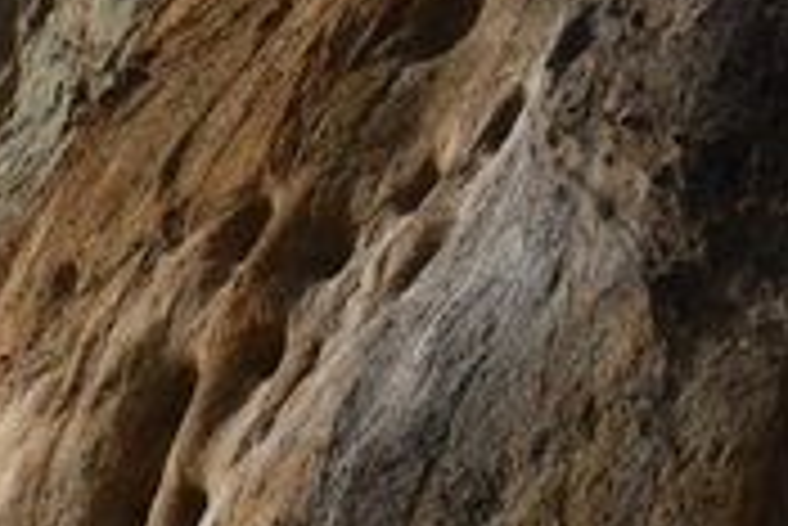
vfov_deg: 2.4
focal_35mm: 570
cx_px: -1635
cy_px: 193
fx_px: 12487
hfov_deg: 3.5
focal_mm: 78
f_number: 9
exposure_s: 1/320
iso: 100
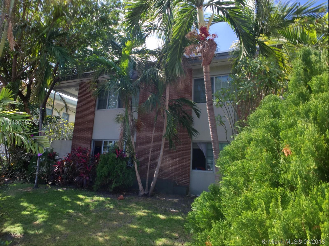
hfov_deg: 61.7
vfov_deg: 48.2
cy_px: 123
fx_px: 276
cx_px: 164
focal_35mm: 29
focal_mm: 4.15
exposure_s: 1/989
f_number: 2.2
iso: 32
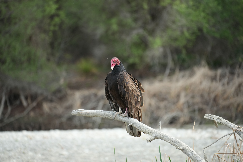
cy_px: 81
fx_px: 2025
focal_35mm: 300
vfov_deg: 4.6
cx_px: 122
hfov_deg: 6.9
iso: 800
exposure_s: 1/500
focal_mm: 300
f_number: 7.1
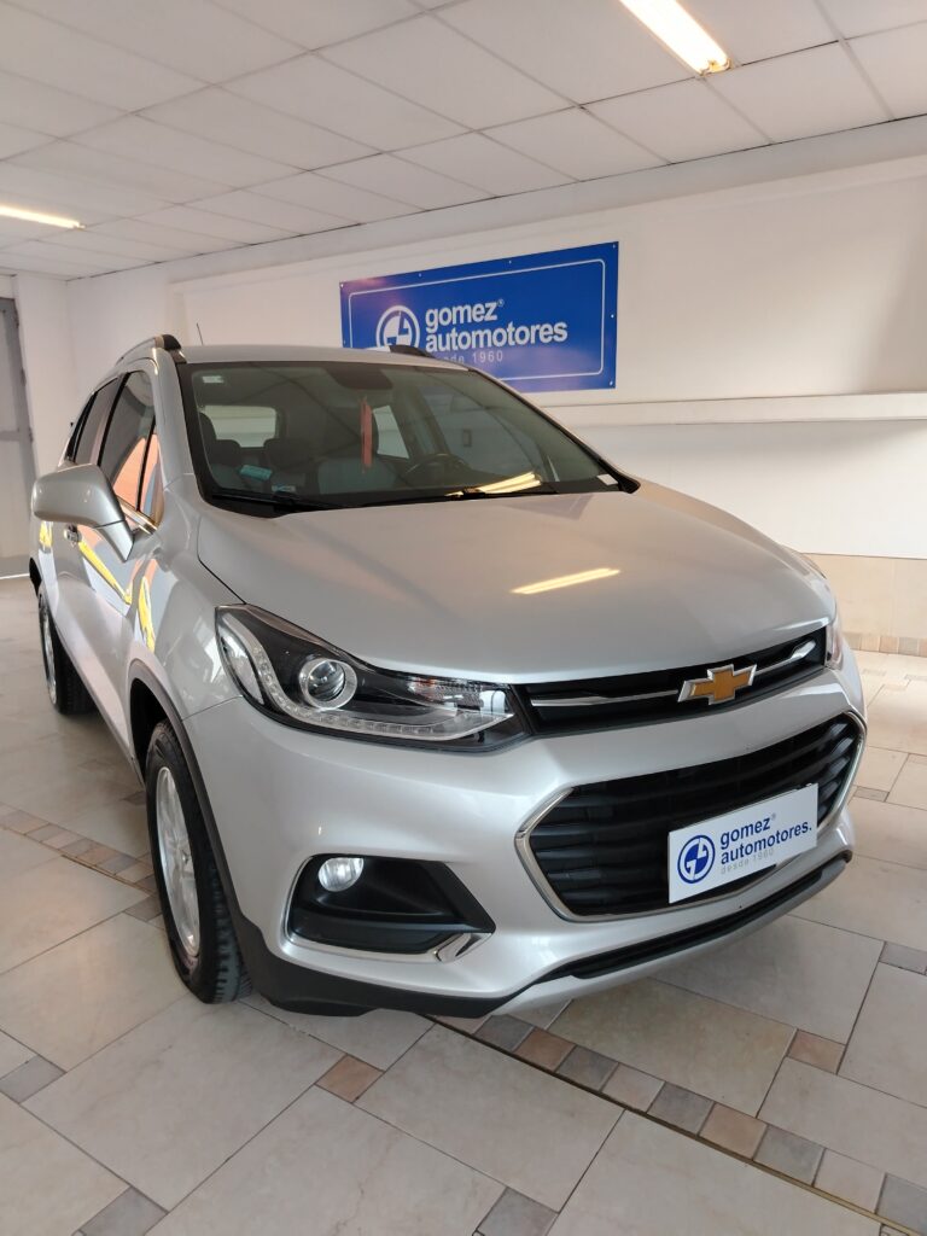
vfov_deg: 71.6
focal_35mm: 24
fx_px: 857
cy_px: 618
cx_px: 464
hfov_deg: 56.8
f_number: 1.75
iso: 422
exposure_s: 1/50
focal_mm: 5.25
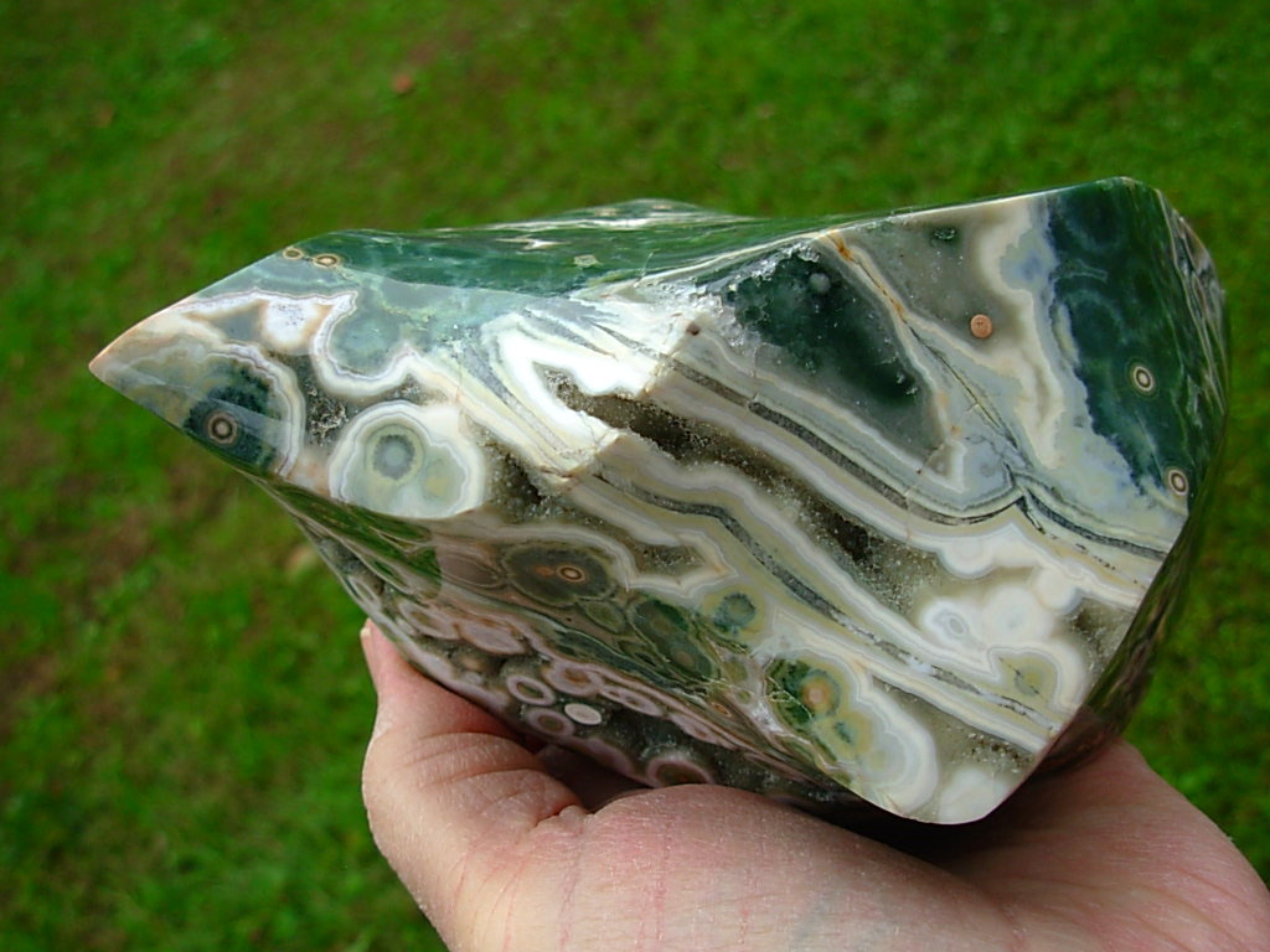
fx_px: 1394
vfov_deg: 37.7
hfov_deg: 49.0
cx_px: 635
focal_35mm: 38
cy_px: 476
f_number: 2.9
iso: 50
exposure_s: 1/157
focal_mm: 6.3
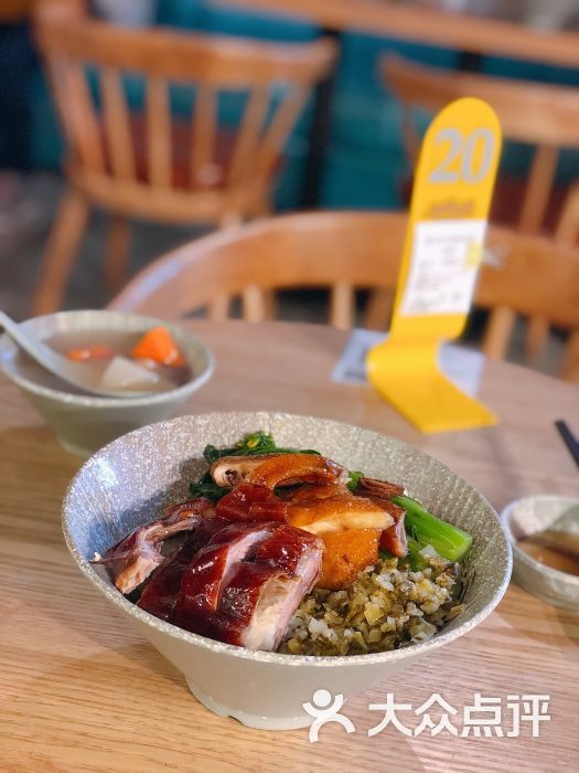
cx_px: 290
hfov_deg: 28.0
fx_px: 1160
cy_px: 386
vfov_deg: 36.8
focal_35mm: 52
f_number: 2.4
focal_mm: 6
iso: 160
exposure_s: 1/14
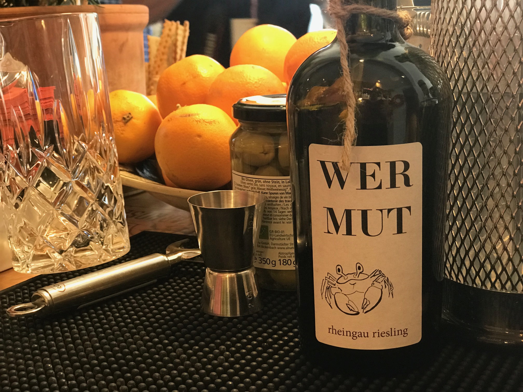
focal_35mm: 57
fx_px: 861
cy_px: 196
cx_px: 262
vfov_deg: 25.7
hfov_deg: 33.8
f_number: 2.8
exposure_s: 1/50
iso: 250
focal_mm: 6.6
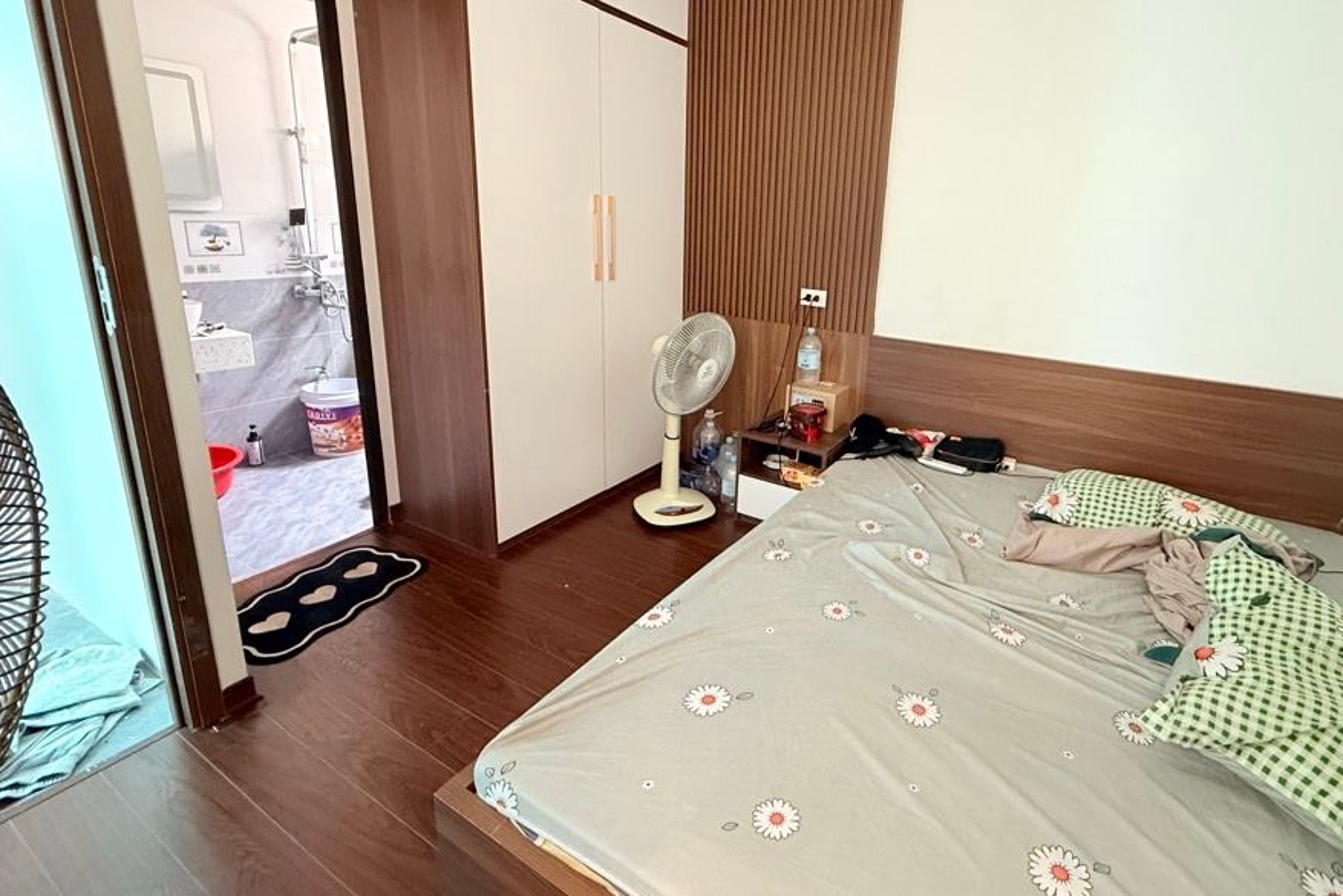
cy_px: 366
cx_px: 763
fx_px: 634
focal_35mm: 17
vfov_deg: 69.9
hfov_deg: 92.7
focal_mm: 2.22
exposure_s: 1/60
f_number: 2.2
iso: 640
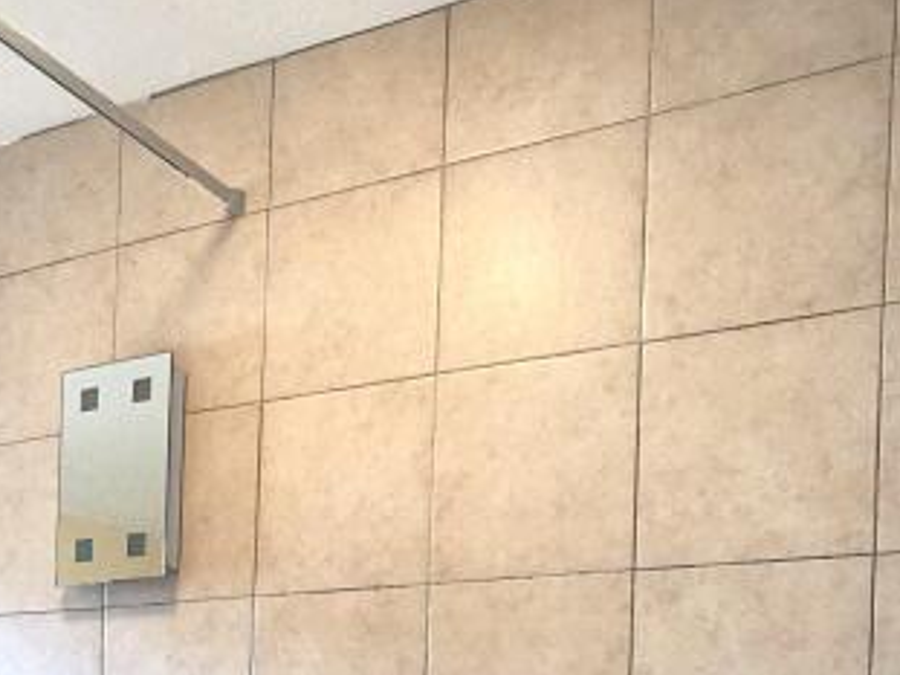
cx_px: 278
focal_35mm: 56
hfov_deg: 34.0
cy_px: 863
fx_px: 1455
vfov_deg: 23.3
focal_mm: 2.26
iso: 640
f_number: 2.2
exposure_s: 1/33.3
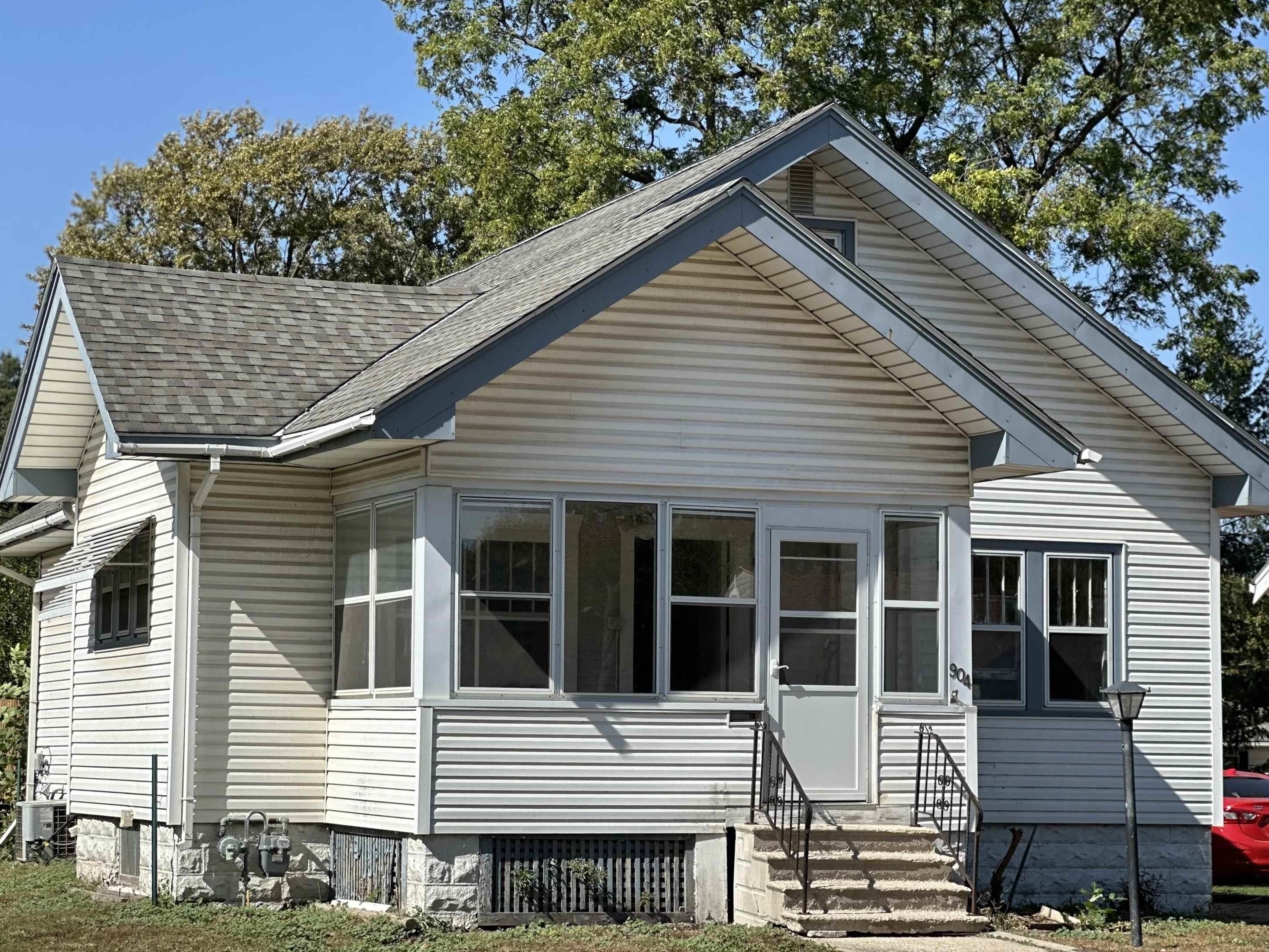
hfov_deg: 23.8
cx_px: 646
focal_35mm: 82
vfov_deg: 18.0
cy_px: 458
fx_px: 3006
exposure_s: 1/558
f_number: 2.8
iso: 32
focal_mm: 9
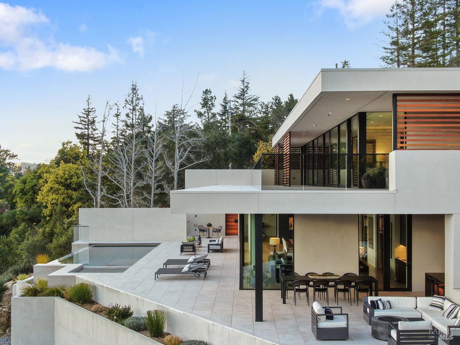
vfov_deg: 31.5
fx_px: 611
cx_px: 230
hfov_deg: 41.2
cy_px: 172
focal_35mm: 46
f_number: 3.7
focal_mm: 8.06
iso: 100
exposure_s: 1/30
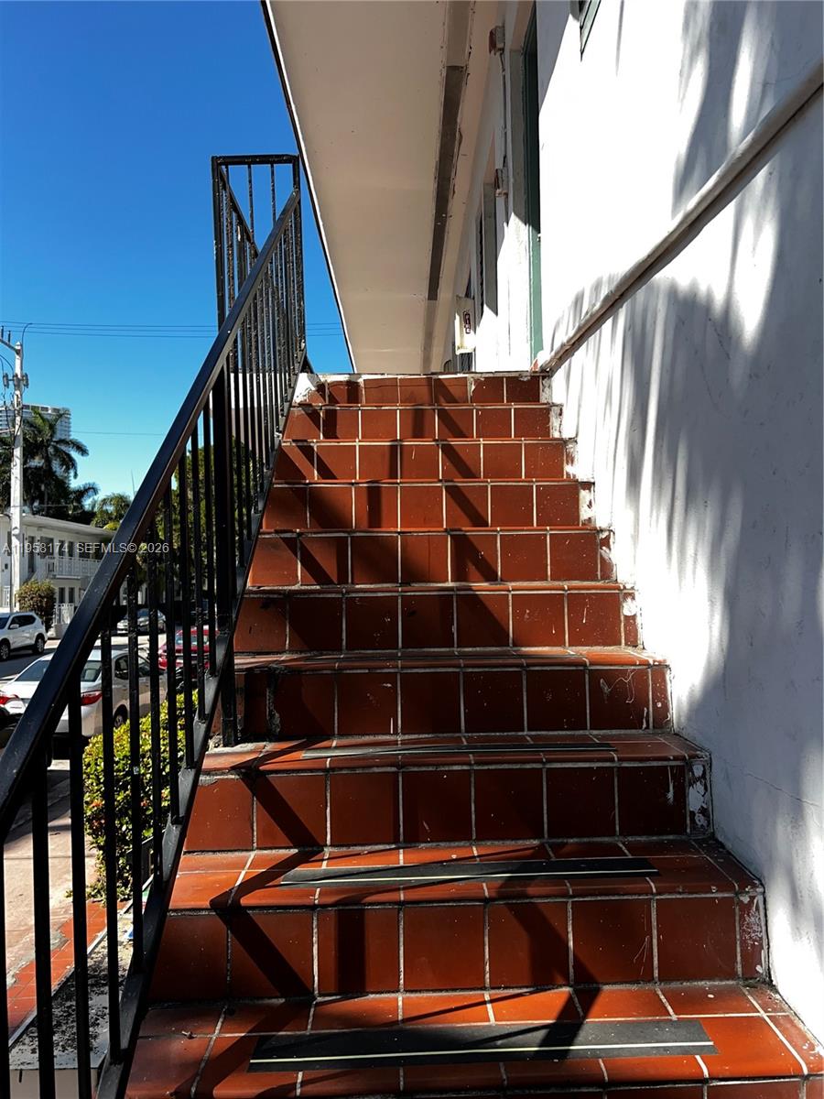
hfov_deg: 53.1
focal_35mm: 26
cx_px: 412
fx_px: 825
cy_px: 550
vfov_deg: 67.3
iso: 64
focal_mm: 5.7
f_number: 1.5
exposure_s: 1/2994
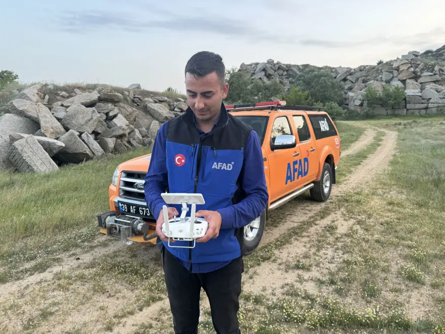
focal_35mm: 24
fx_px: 309
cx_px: 222
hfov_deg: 71.6
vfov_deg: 56.8
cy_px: 167
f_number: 1.78
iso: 80
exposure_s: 1/121
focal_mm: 6.86
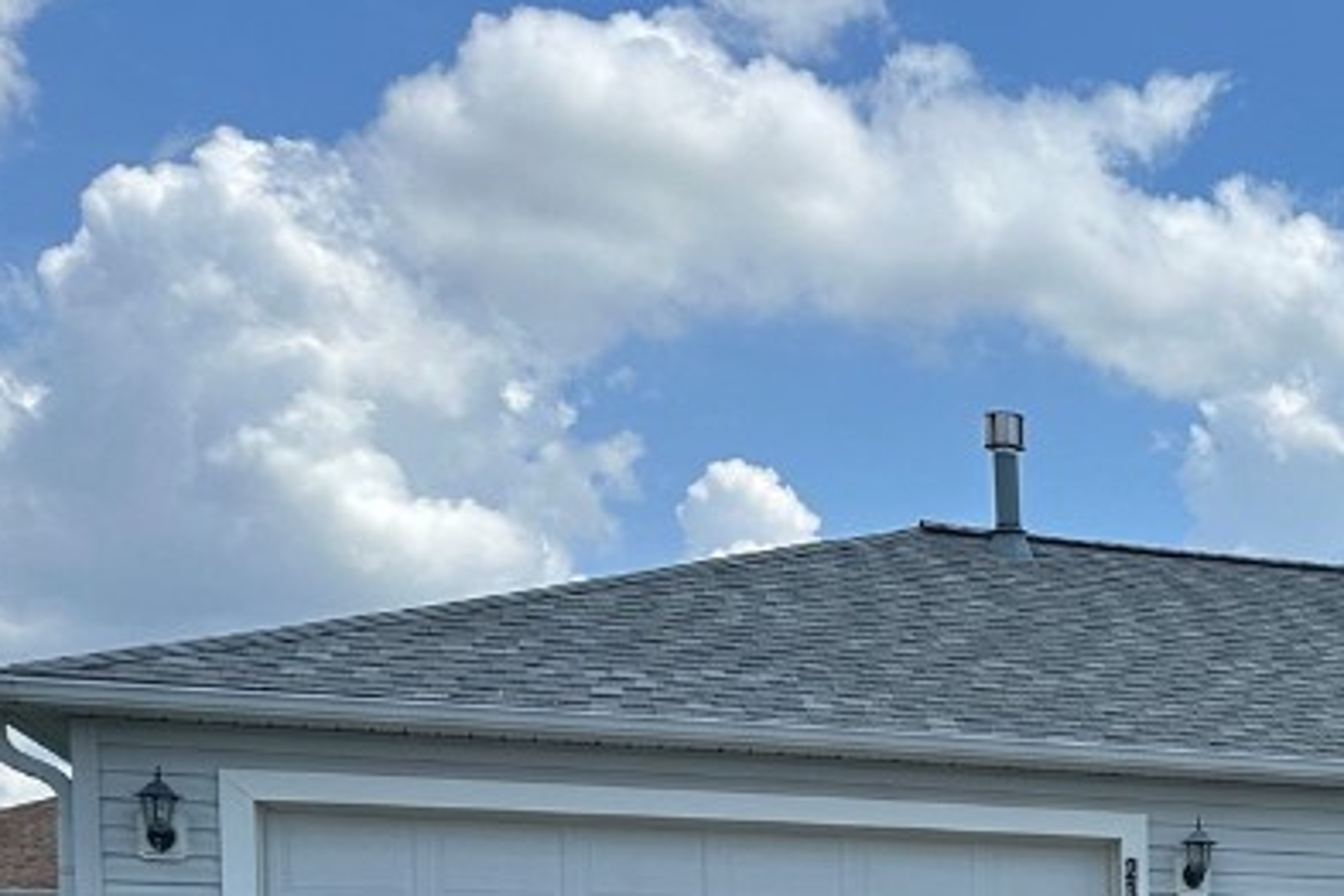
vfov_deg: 19.3
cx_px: 1730
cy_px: 1170
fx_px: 2426
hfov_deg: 26.4
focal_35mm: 65
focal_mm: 6.86
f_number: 1.78
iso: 80
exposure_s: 1/5000
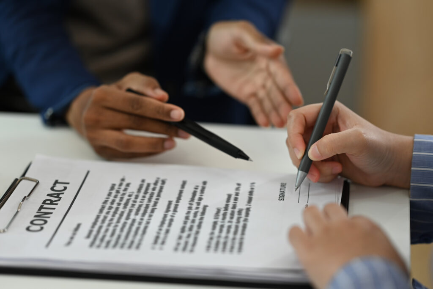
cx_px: 216
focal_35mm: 85
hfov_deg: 23.9
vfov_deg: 16.1
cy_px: 144
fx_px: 1022
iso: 500
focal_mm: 85
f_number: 2
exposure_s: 1/250
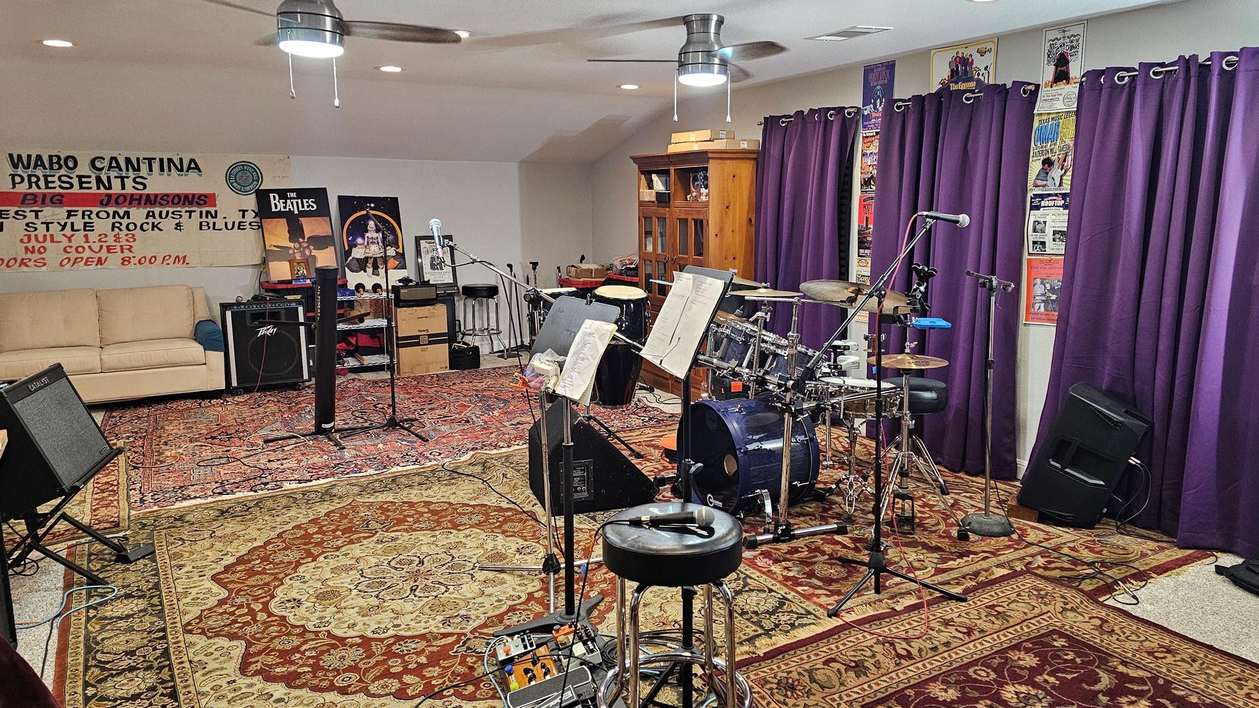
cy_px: 327
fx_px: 868
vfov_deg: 44.3
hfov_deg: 71.9
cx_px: 638
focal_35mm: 26
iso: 800
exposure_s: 1/120
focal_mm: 6.3
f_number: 1.7
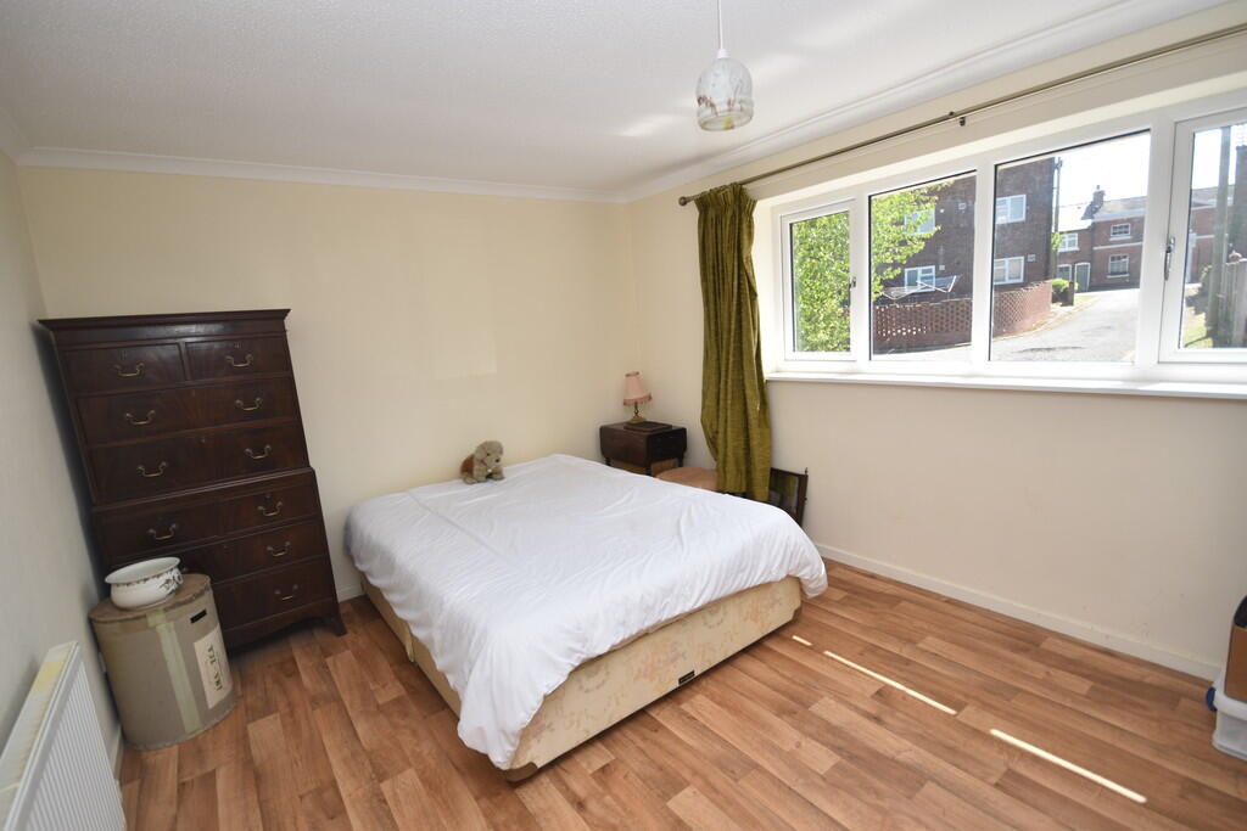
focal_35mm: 16
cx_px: 624
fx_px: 572
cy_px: 416
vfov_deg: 72.1
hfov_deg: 95.0
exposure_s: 1/200
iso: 200
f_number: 5
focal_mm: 11
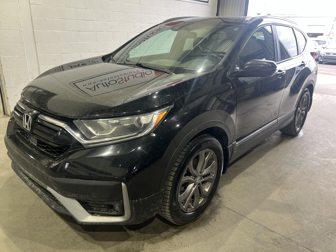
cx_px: 168
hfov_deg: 67.3
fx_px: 252
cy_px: 126
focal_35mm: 26
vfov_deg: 53.1
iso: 100
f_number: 1.5
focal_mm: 5.7
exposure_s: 1/120
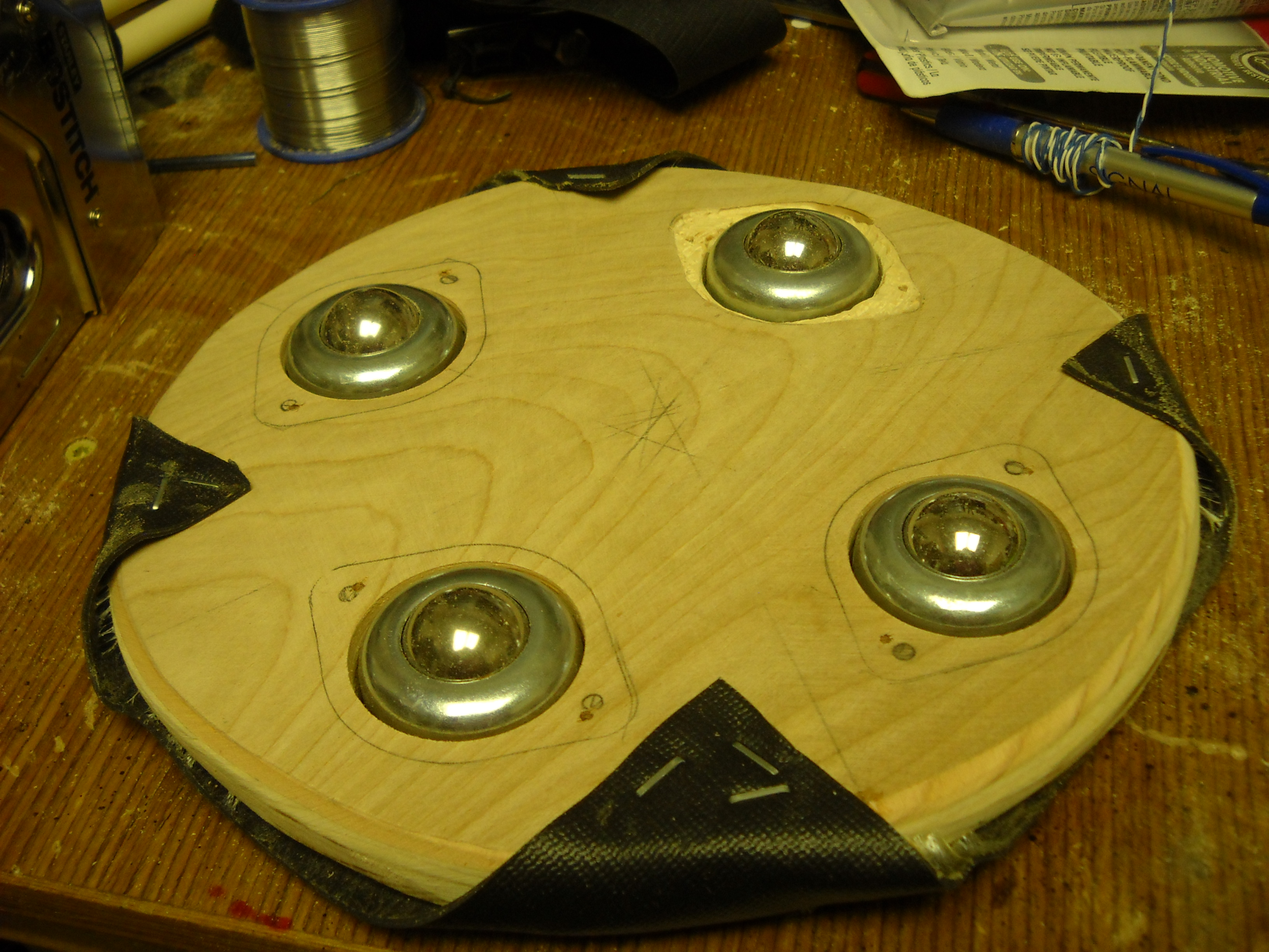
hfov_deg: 45.8
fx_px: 1503
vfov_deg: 35.1
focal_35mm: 41
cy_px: 476
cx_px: 634
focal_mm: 6.72
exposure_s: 1/60
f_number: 3.1
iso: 175
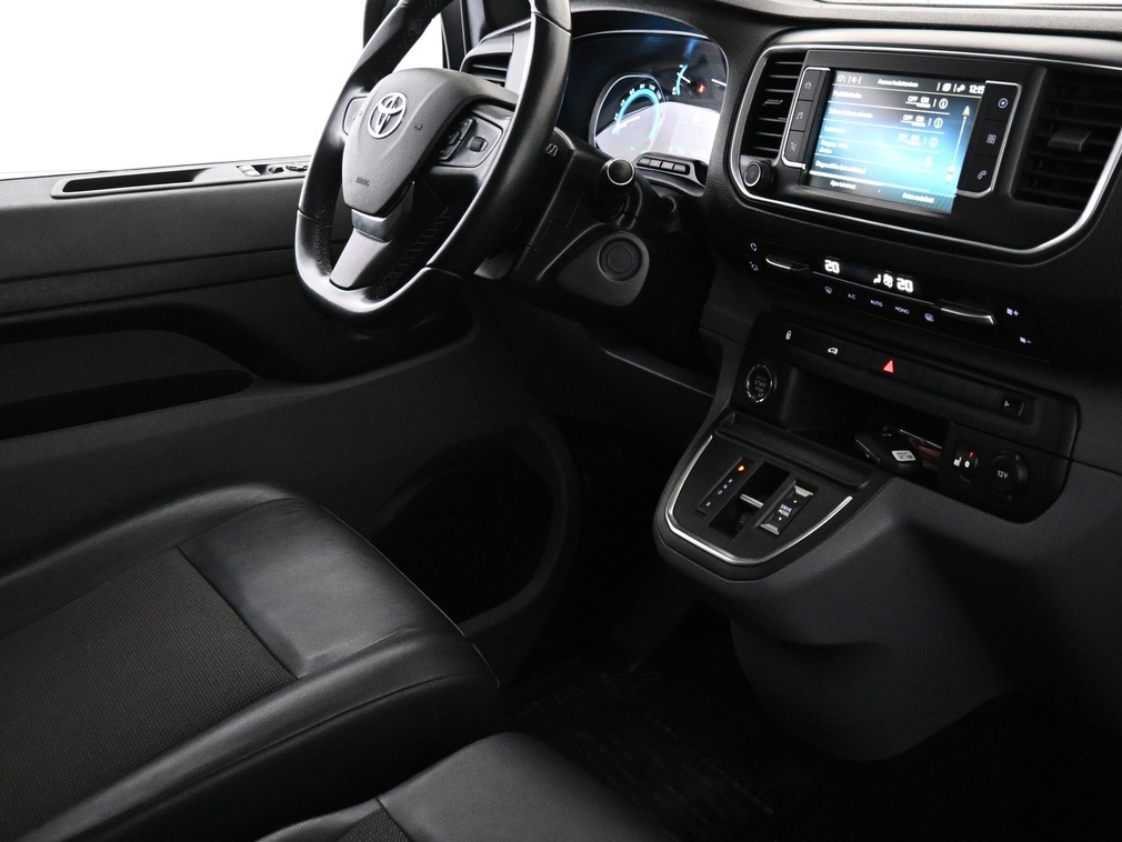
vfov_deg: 38.5
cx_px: 717
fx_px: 1200
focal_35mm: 37
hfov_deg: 49.5
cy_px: 342
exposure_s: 1/60
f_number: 3.5
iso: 4000
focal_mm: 16
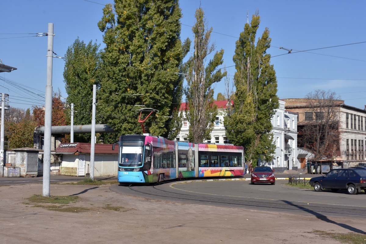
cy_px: 122
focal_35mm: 48
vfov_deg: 28.1
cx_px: 183
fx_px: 488
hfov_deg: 41.1
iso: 160
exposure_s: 1/400
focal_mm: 32
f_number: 10
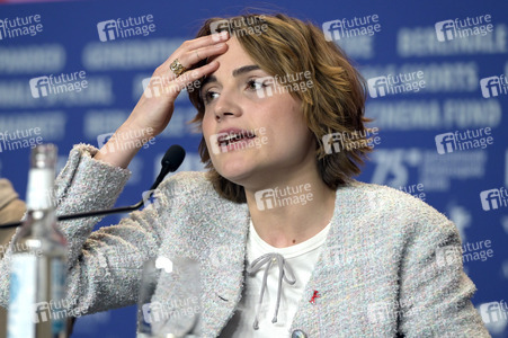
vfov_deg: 7.6
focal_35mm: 180
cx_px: 254
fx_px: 2538
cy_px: 169
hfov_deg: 11.4
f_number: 4
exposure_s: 1/320
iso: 2000
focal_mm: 180
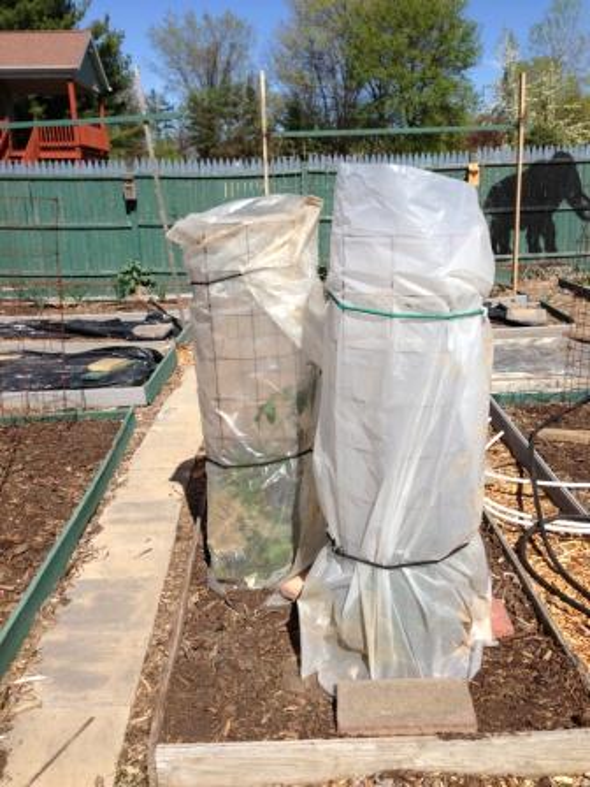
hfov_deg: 42.9
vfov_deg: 55.4
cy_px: 394
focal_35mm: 33
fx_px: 750
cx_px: 295
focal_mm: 4.13
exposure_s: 1/1938
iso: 50
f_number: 2.4
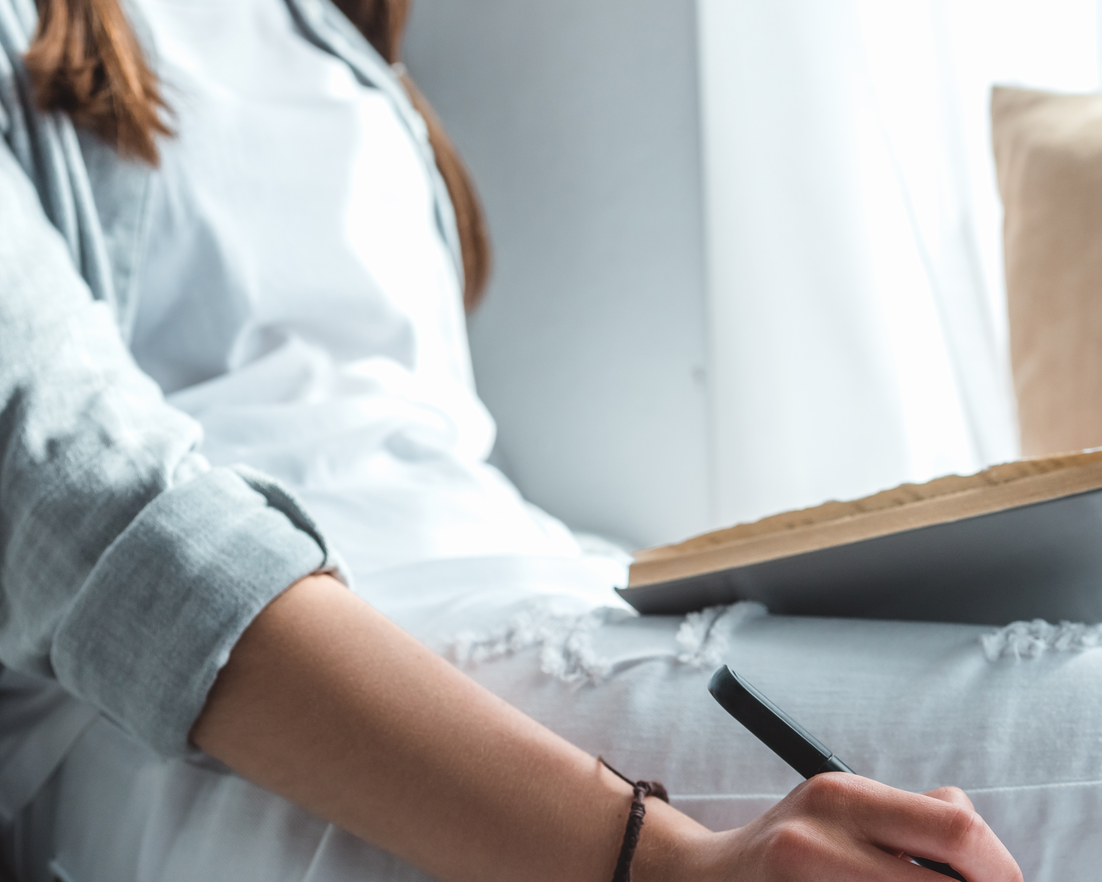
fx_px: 4501
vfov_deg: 11.2
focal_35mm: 138
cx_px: 596
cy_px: 507
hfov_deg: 14.0
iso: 400
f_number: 5.6
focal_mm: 90
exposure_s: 1/320
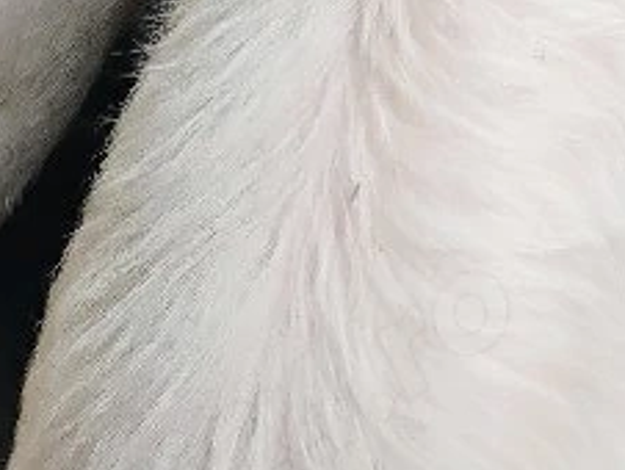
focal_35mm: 124
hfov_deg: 14.1
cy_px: -203
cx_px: 1112
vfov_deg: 11.5
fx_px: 2241
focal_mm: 4.26
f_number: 1.8
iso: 122
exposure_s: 1/100
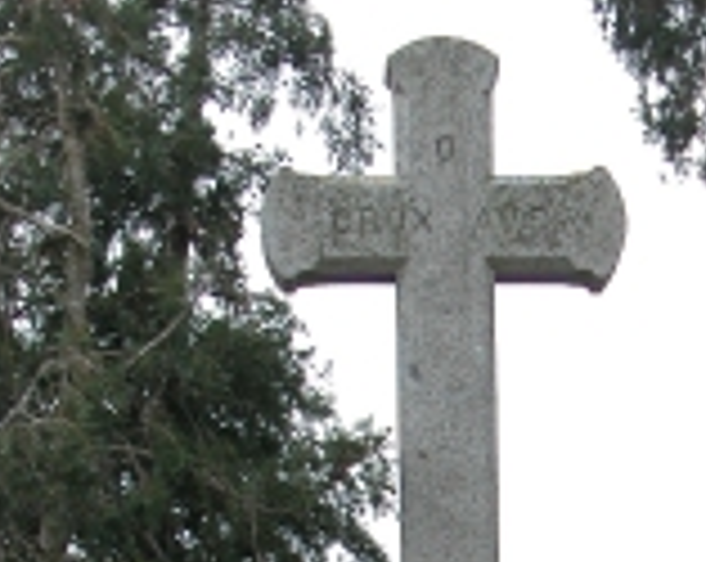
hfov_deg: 8.6
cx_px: 657
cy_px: 985
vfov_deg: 6.8
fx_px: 4651
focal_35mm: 223
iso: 100
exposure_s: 1/191
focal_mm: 17.8
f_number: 4.2
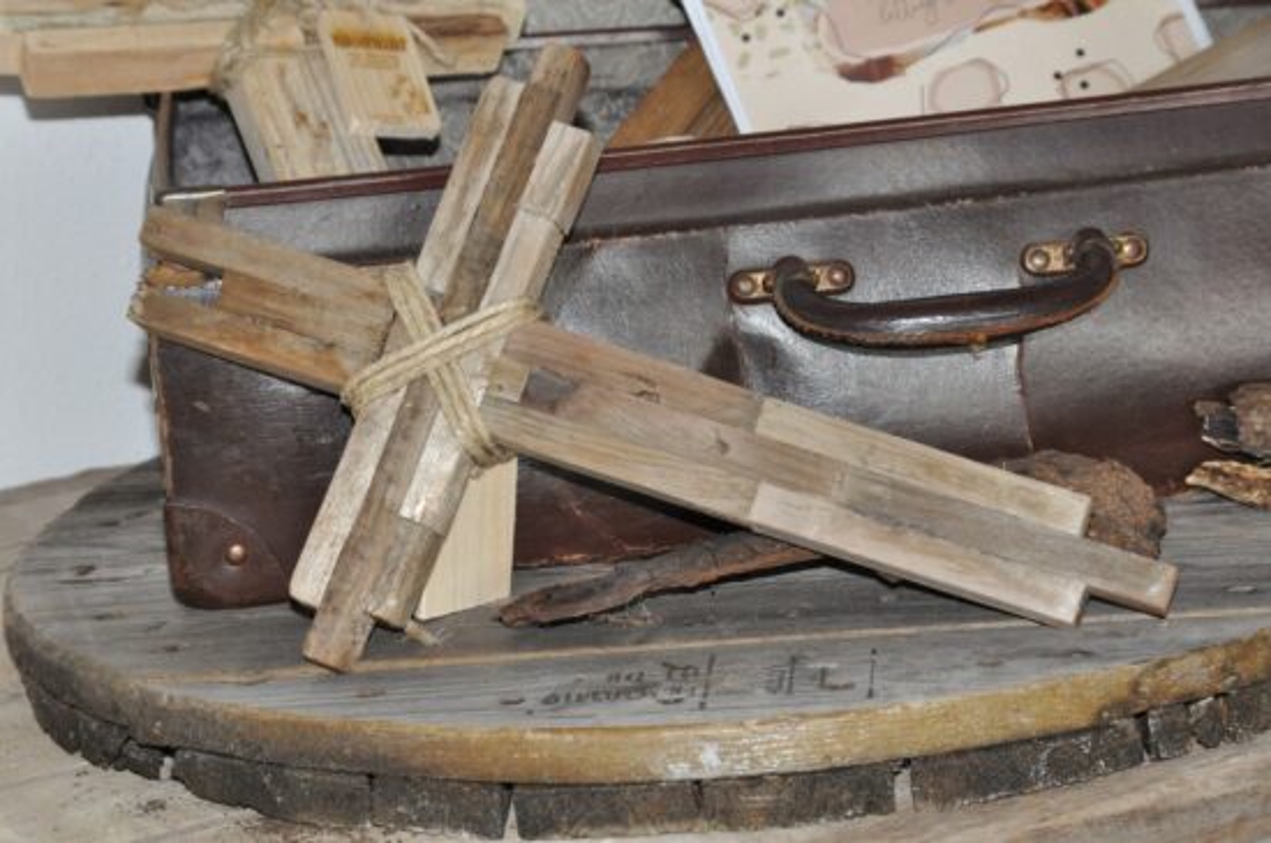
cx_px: 636
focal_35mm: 120
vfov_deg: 11.4
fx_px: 4230
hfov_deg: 17.1
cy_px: 422
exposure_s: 1/30
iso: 1600
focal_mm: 80
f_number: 9.5
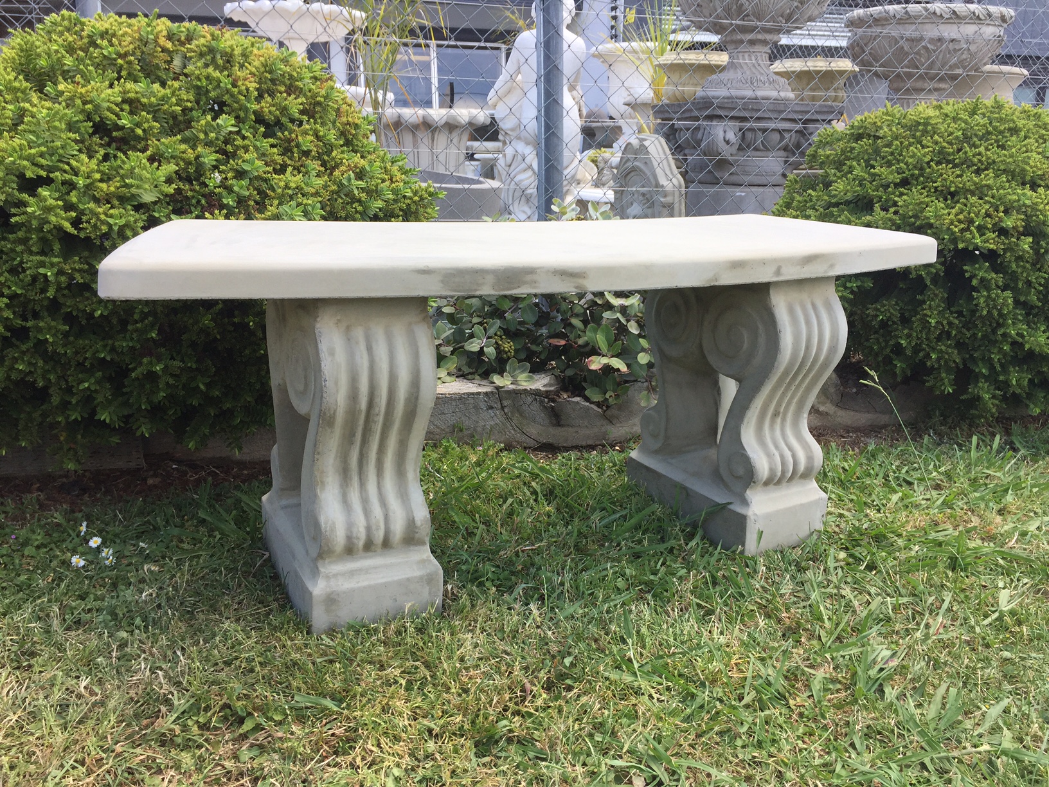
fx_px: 879
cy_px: 394
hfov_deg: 61.7
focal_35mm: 29
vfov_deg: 48.2
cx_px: 524
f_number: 2.2
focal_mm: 4.15
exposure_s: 1/439
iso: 32
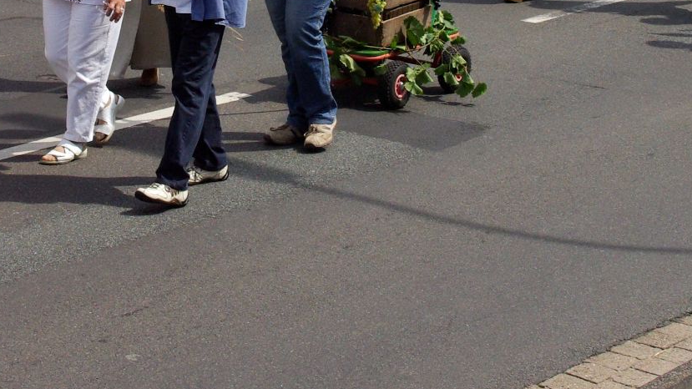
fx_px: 2354
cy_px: -68
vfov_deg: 9.3
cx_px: 216
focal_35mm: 128
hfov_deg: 16.7
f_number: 8
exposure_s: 1/1000
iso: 400
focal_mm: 33
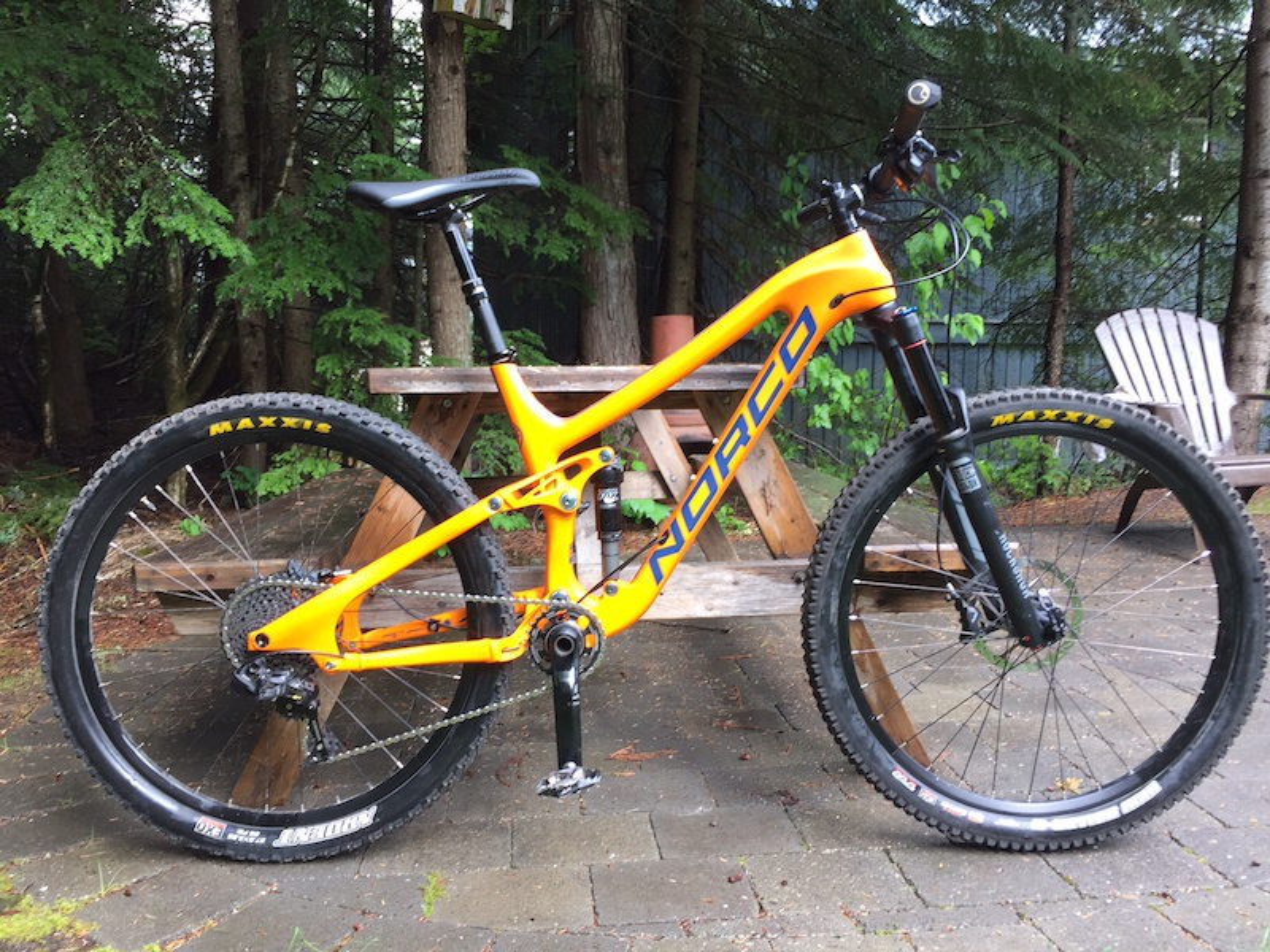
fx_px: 1064
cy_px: 476
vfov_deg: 48.2
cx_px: 635
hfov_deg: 61.7
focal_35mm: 29
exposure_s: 1/60
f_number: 2.2
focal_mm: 4.15
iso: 32
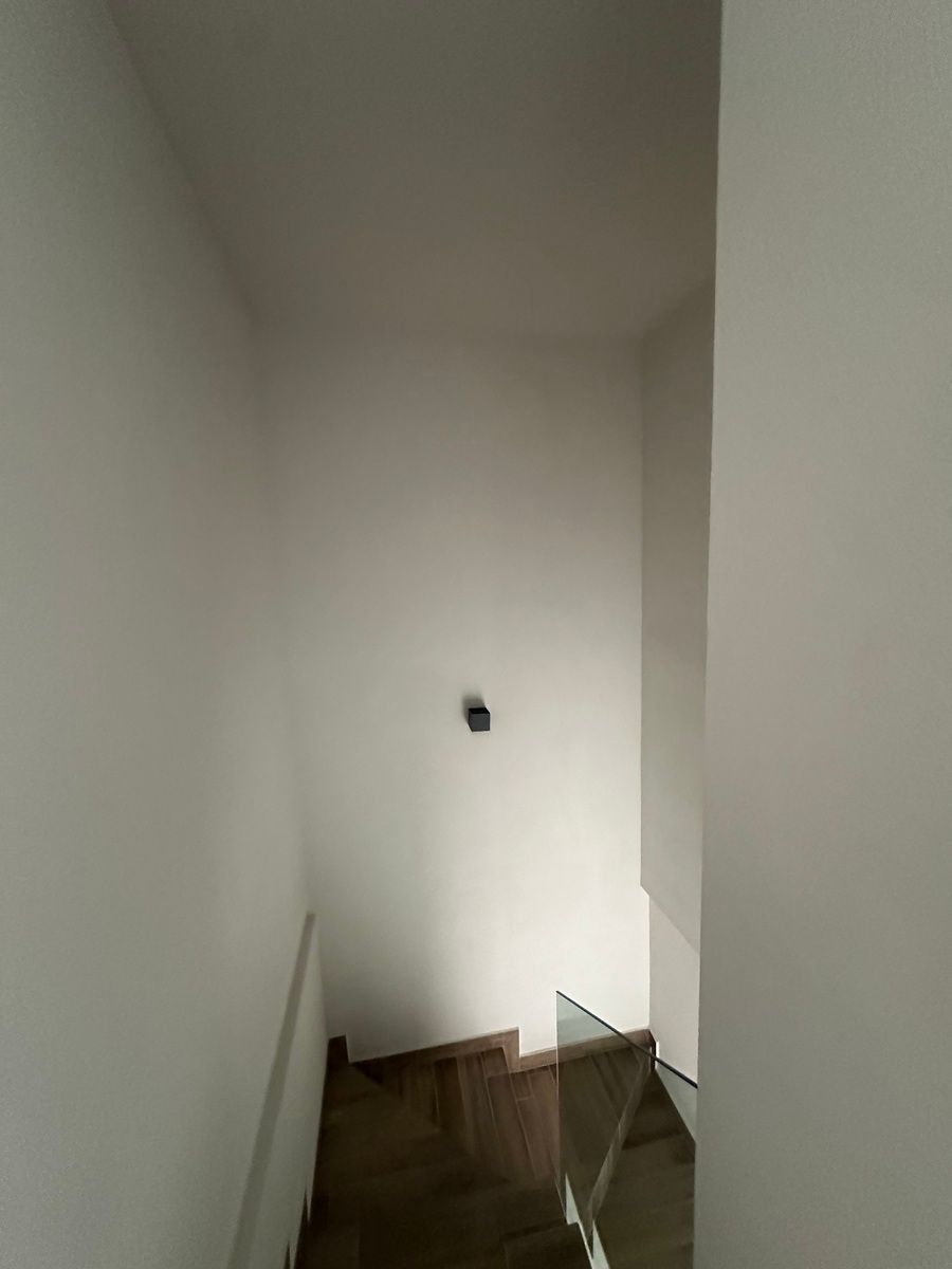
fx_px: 513
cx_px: 476
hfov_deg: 85.7
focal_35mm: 14
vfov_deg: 102.1
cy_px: 634
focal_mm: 2.22
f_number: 2.2
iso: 800
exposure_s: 1/60
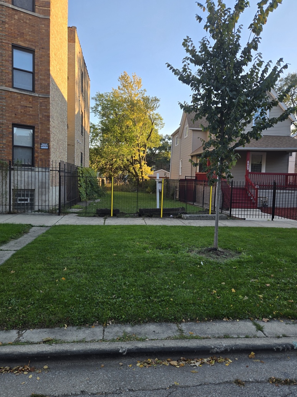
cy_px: 197
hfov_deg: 56.8
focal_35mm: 24
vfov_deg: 71.6
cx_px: 143
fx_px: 275
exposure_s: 1/463
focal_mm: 5.4
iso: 25
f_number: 1.8
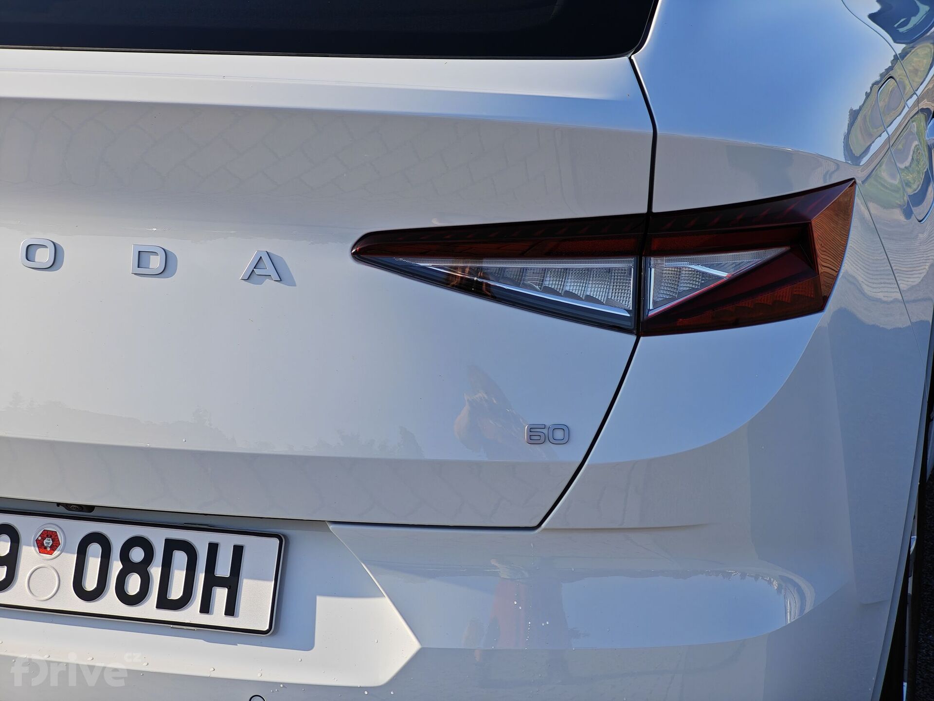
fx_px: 2024
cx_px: 467
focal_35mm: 75
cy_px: 350
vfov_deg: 19.6
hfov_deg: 26.0
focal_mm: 12.28
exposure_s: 1/1576
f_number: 1.8
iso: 50
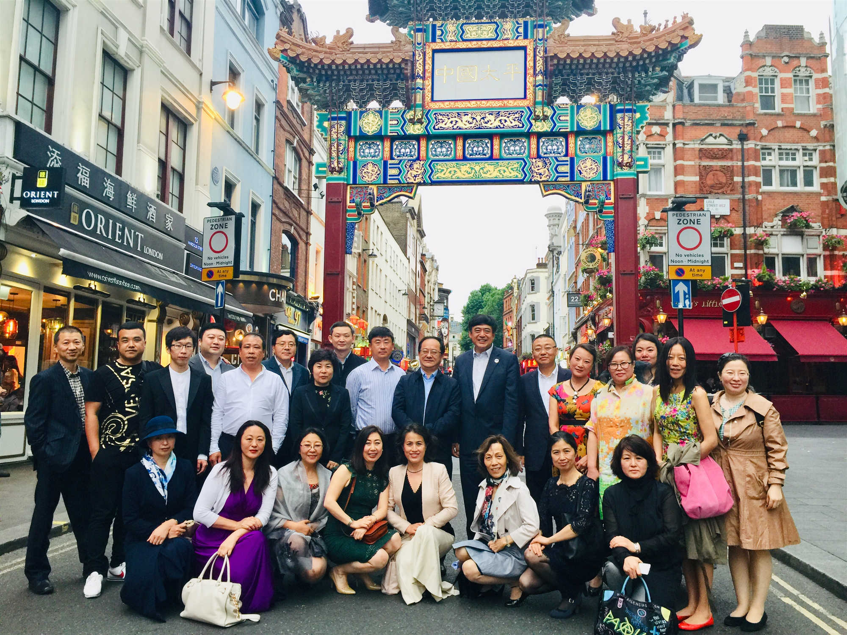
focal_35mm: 29
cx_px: 424
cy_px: 318
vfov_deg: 48.2
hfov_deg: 61.7
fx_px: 710
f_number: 2.2
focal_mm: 4.15
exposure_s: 1/33
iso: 32
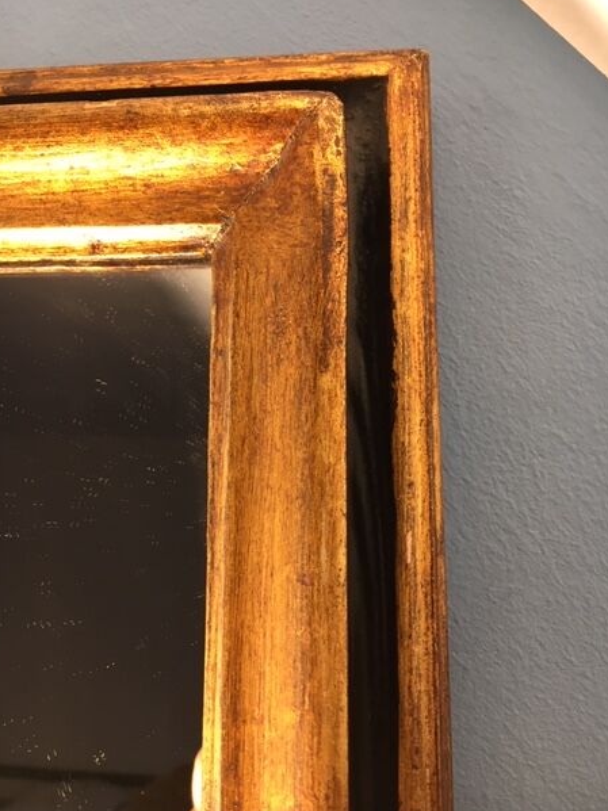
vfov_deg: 58.3
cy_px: 390
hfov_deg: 45.4
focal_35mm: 31
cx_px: 291
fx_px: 726
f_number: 2.2
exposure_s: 1/33
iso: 100
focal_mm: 4.15
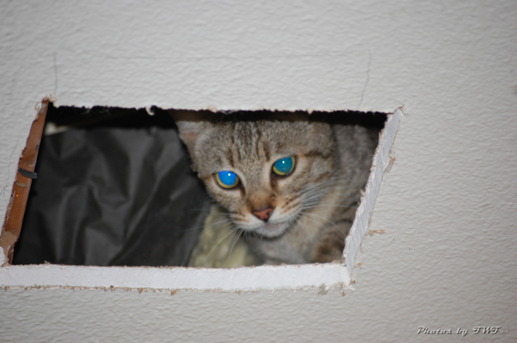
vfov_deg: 6.8
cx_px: 258
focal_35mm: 202
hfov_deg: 10.2
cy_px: 172
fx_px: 2905
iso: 400
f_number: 5
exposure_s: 1/60
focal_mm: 135
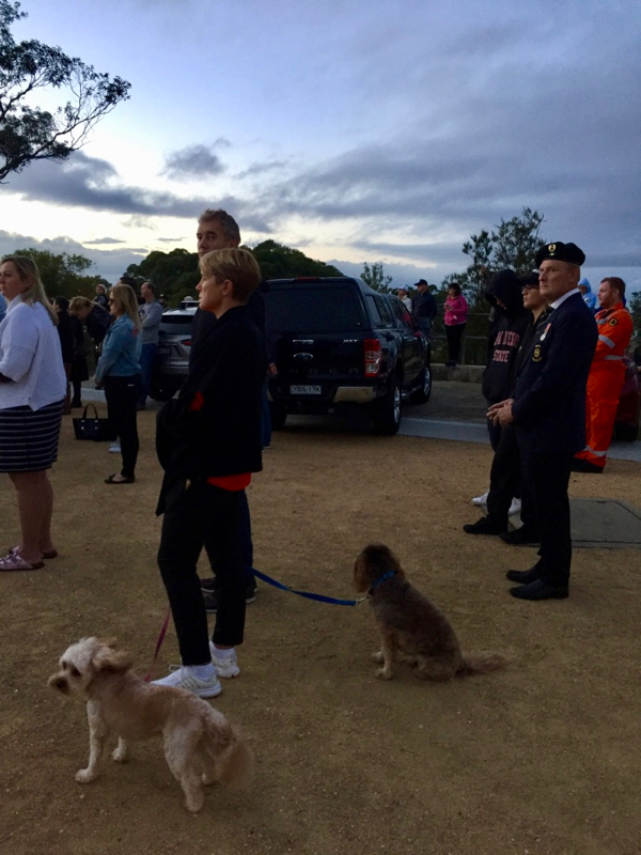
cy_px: 428
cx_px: 320
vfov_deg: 61.7
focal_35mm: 29
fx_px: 716
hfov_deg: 48.2
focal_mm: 4.15
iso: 160
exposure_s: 1/33
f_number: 2.2
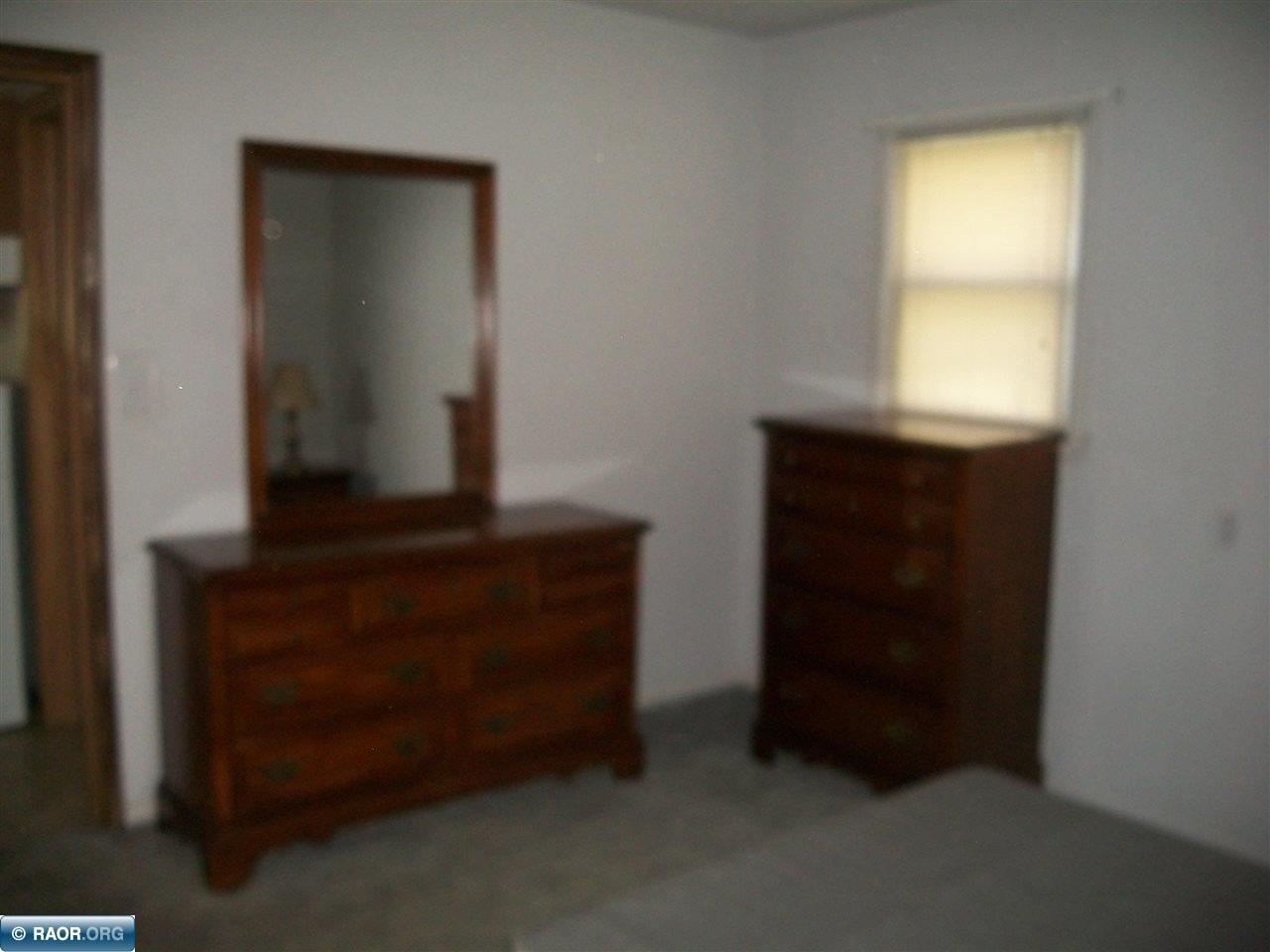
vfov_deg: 44.2
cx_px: 635
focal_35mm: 32
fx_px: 1174
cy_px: 476
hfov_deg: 56.8
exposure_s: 1/60
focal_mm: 5.7
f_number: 2.9
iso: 160
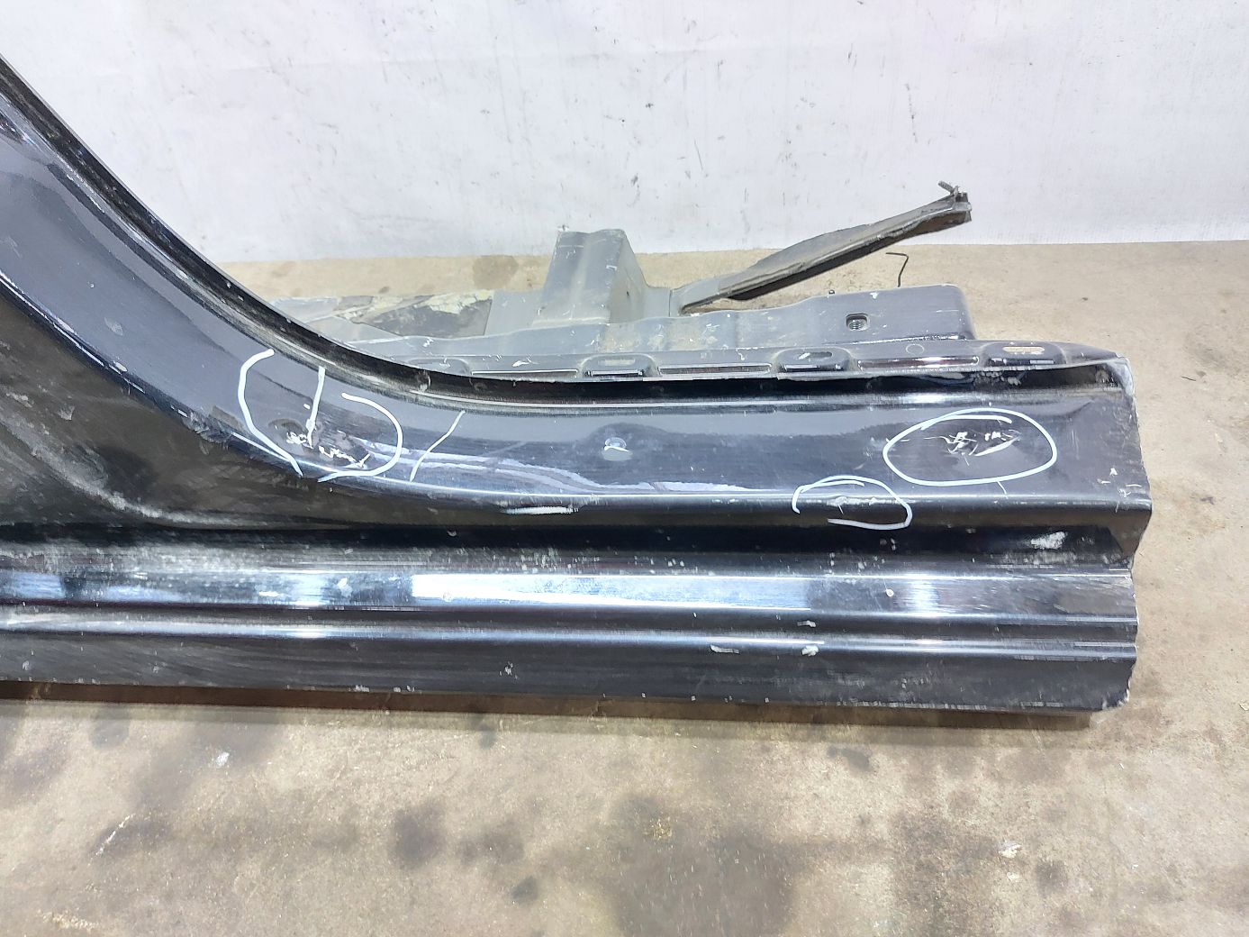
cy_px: 468
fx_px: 866
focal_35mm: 24
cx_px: 624
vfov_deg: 56.8
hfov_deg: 71.6
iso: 400
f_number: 1.8
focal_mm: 5.23
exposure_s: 1/20
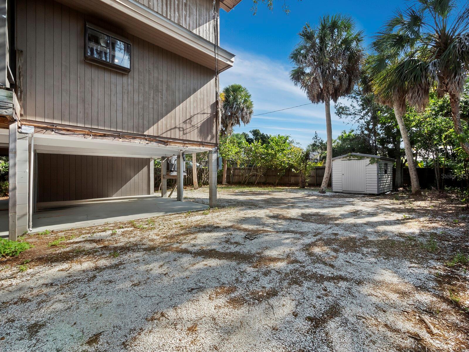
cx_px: 234
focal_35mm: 14
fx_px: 190
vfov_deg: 85.7
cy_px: 176
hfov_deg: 102.1
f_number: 11
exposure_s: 1/125
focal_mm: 7
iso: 400
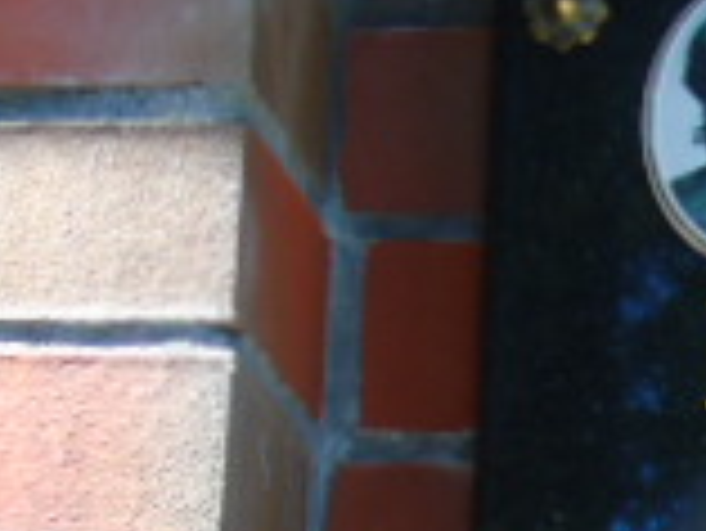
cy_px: 886
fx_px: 5144
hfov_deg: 7.7
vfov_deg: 5.8
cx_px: 1111
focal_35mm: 252
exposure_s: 1/40
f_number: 4.5
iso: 80
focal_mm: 11
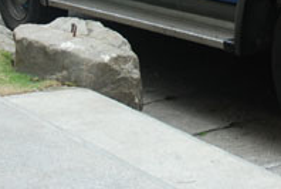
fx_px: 1283
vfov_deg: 8.1
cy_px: -157
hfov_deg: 12.0
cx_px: 413
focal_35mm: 164
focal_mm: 27
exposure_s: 1/50
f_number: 3.8
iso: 200
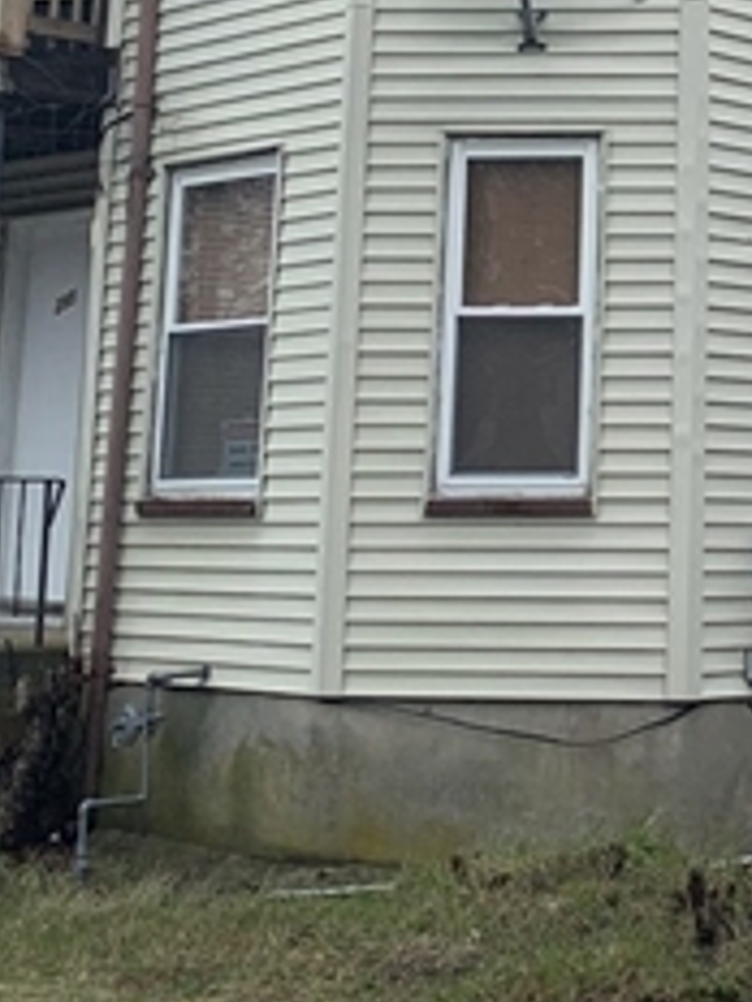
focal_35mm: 86
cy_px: -4
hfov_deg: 16.7
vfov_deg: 21.9
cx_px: 808
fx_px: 2491
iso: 25
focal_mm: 4.25
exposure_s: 1/594
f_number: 1.8
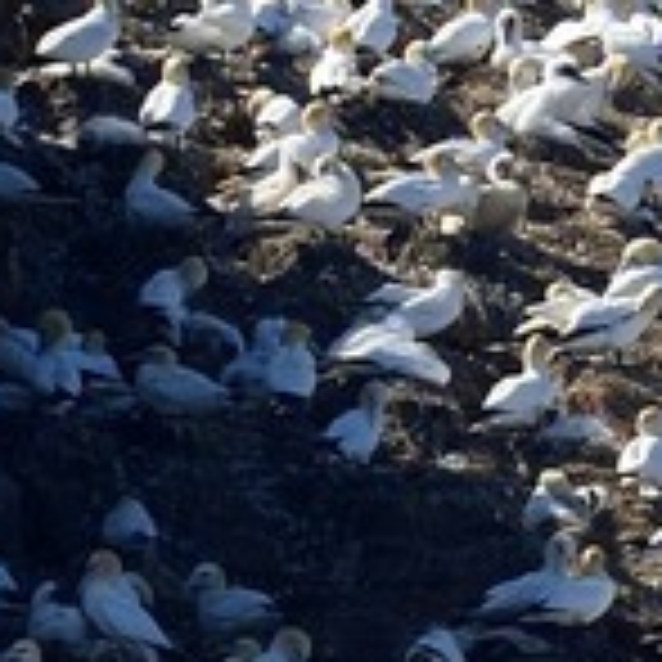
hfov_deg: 0.9
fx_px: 40114
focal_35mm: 1854
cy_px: 311
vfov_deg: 0.9
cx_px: 2747
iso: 400
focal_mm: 200
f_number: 13
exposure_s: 1/1000
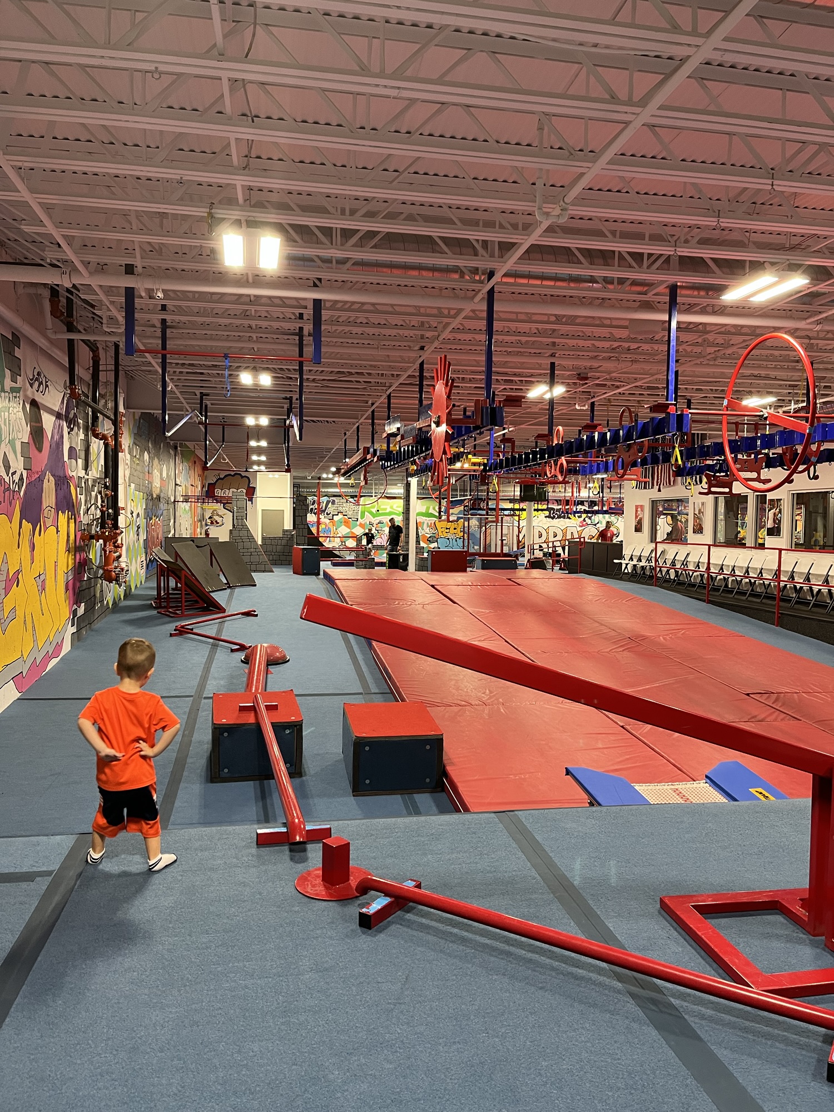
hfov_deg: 53.1
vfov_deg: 67.3
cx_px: 417
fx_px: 835
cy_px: 556
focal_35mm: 26
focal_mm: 5.1
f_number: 1.6
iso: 125
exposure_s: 1/75
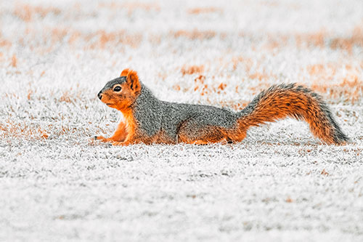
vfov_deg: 2.5
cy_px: 121
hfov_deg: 3.8
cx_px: 182
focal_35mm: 550
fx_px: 5544
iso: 3200
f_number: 11
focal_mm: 550
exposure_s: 1/3200
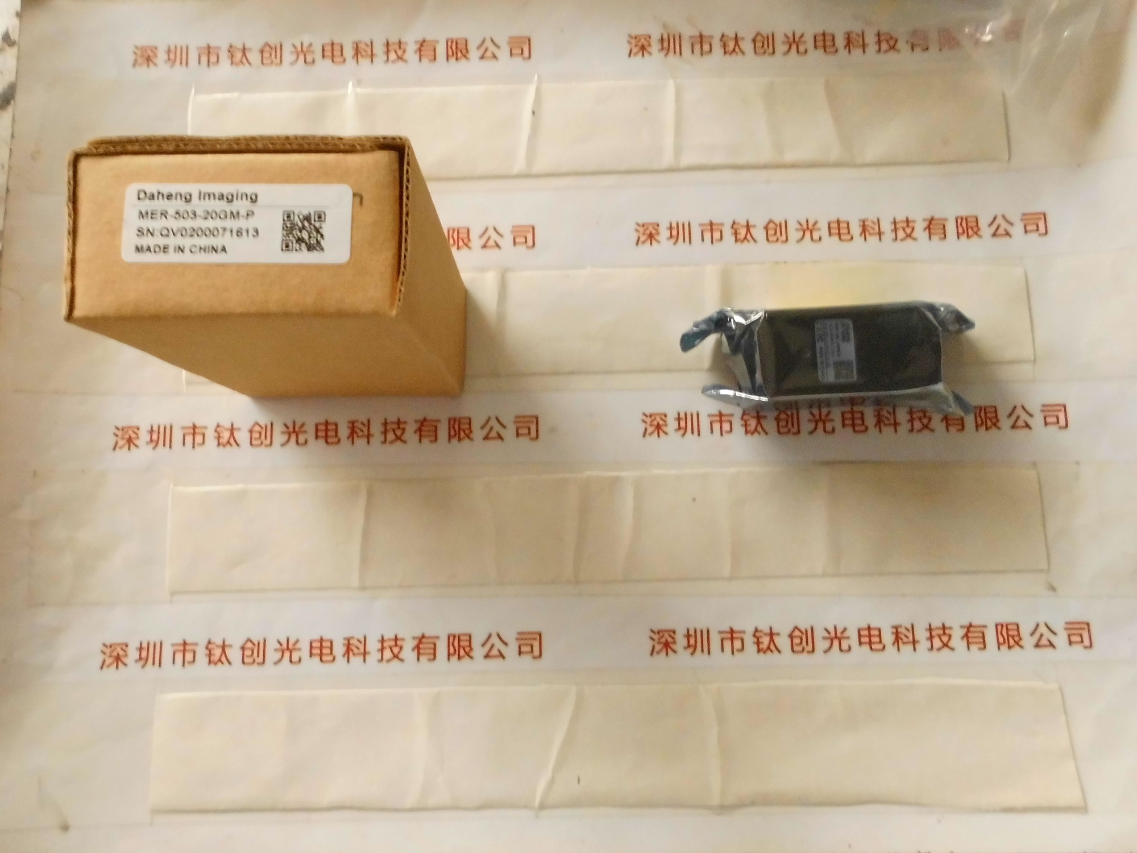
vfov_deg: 53.1
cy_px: 426
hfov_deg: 67.3
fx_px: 854
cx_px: 568
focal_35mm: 26
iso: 400
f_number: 3.2
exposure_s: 1/19
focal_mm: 4.6
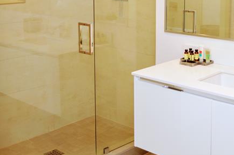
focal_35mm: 61
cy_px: 16
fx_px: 396
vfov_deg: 21.7
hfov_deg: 32.4
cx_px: 172
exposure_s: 1/60
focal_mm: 22
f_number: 4
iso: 400
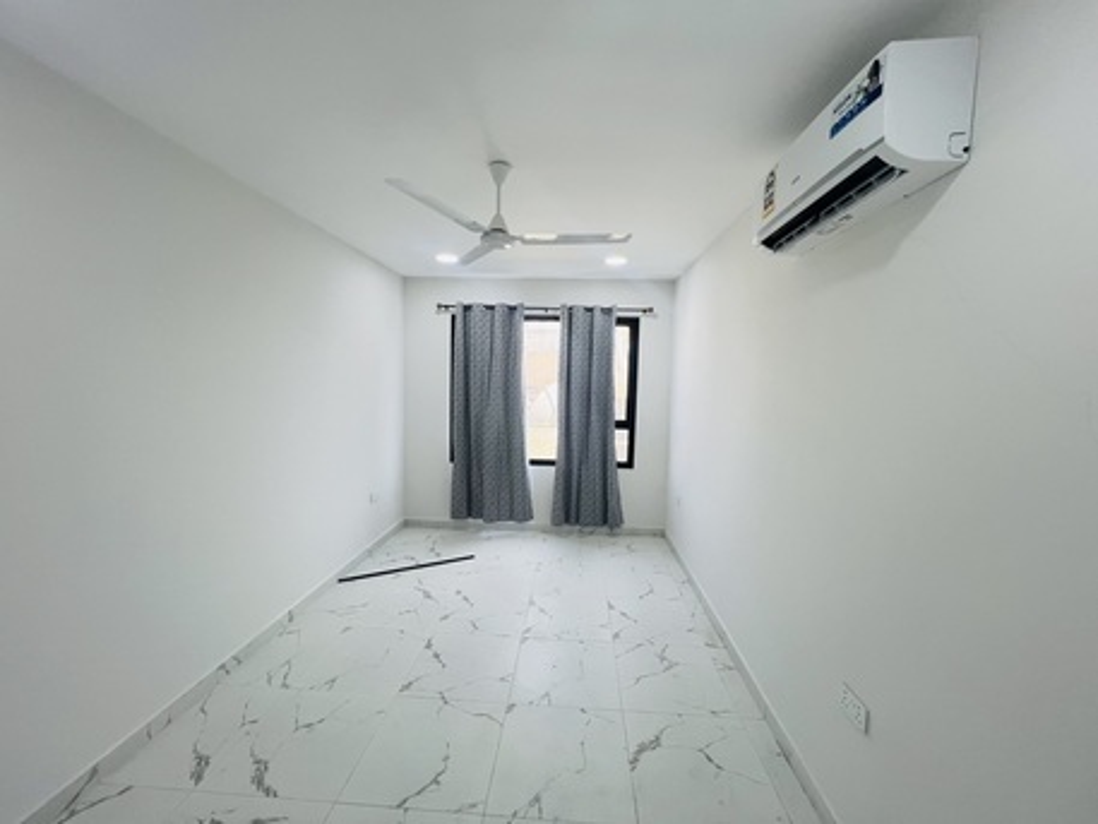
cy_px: 412
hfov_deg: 106.2
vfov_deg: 89.9
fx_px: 412
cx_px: 549
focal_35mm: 13
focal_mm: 1.57
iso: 64
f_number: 1.8
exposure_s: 1/100
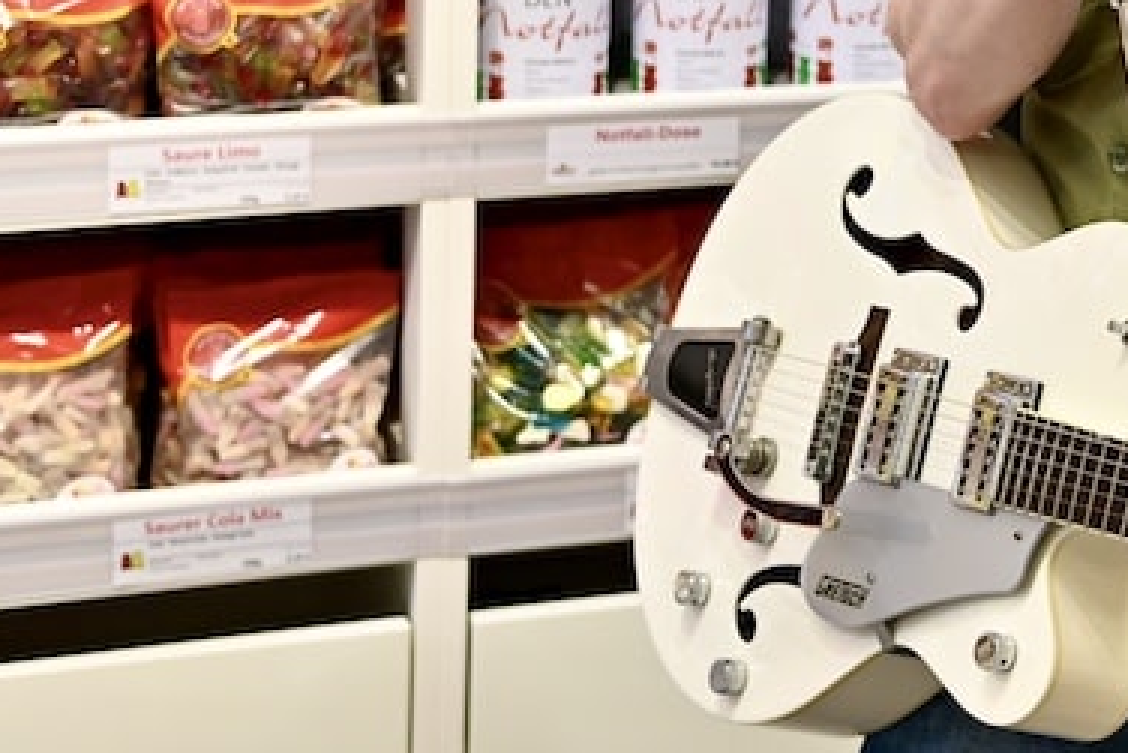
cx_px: 1329
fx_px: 3416
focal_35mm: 109
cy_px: -116
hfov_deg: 17.9
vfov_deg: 12.3
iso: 100
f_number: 2.8
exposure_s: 1/100
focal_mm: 40
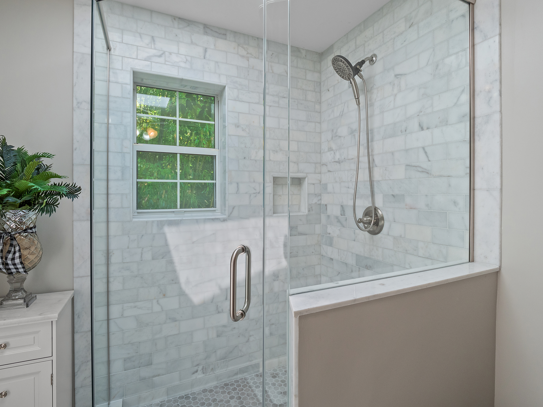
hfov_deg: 91.0
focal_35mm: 17
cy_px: 197
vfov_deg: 74.7
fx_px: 267
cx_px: 278
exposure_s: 1/100
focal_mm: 8
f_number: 5.6
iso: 400
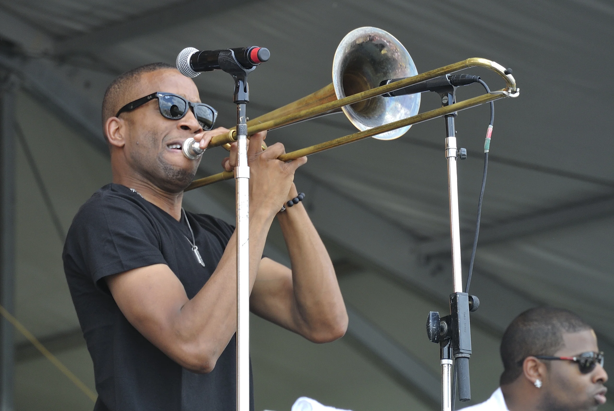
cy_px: 206
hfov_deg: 6.9
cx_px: 307
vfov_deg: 4.6
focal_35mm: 297
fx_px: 5072
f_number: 5.6
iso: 125
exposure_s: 1/100
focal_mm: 110
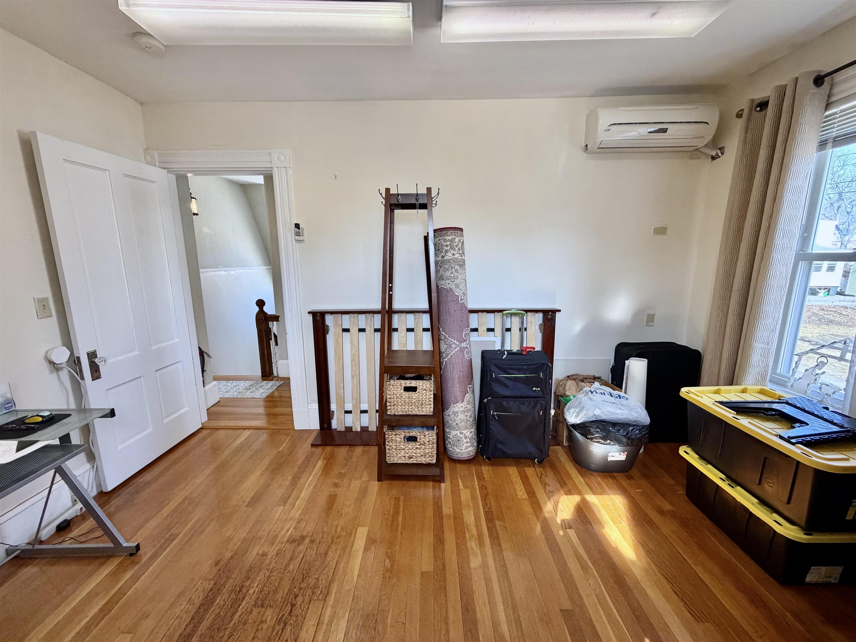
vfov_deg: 85.7
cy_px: 321
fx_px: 346
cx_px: 428
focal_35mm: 14
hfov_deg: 102.1
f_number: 2.2
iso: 250
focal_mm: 2.22
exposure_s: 1/121
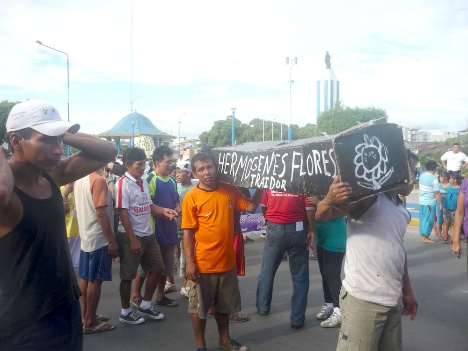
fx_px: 446
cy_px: 176
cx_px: 234
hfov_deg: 55.4
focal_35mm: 33
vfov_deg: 42.9
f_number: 2.8
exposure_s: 1/800
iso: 100
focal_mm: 5.5
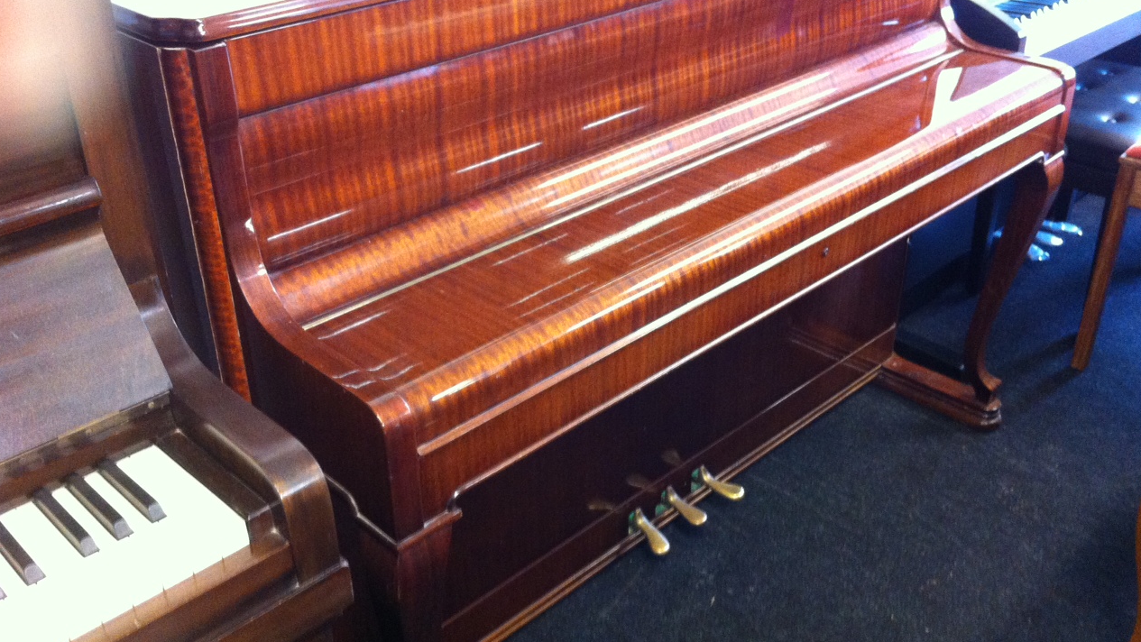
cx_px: 578
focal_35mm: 39
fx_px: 1180
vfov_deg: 30.4
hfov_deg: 51.6
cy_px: 296
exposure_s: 1/15
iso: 400
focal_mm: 3.85
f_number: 2.8
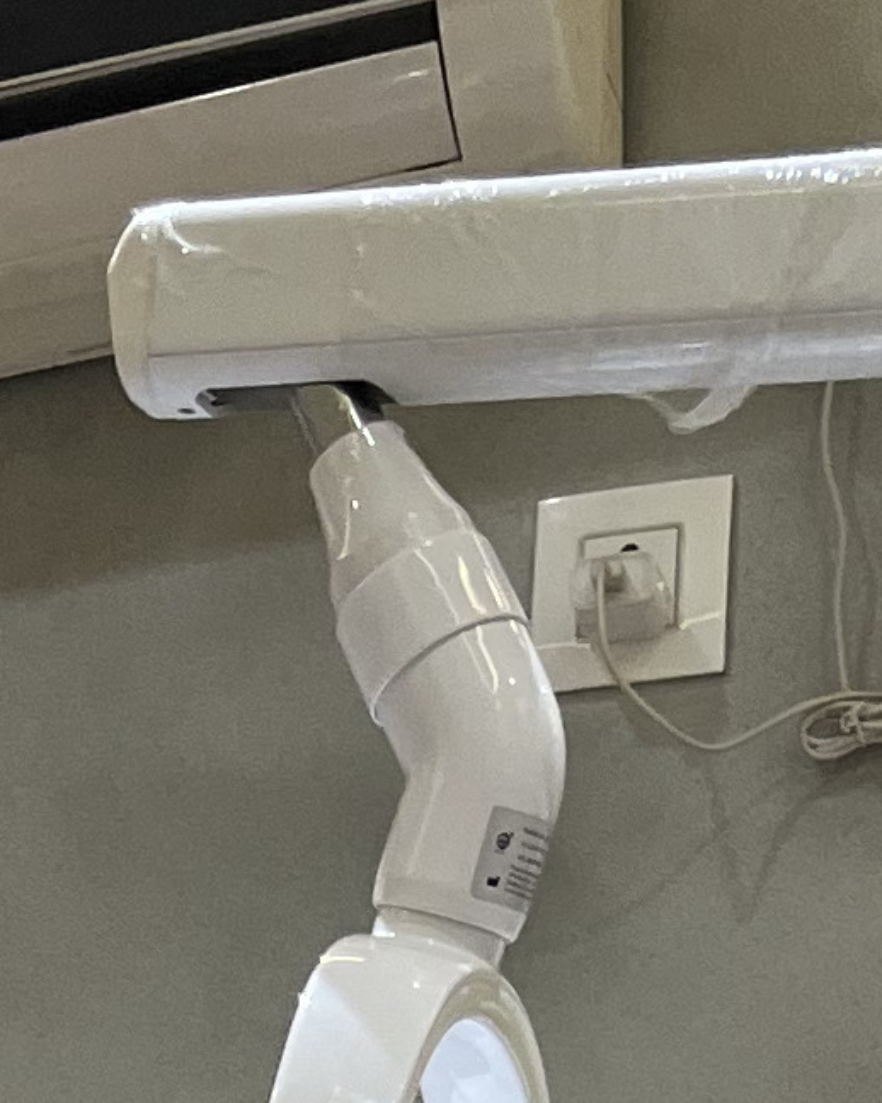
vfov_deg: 10.0
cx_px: -587
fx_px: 5158
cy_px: 3015
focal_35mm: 158
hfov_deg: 9.4
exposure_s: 1/100
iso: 125
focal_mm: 5.1
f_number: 1.6
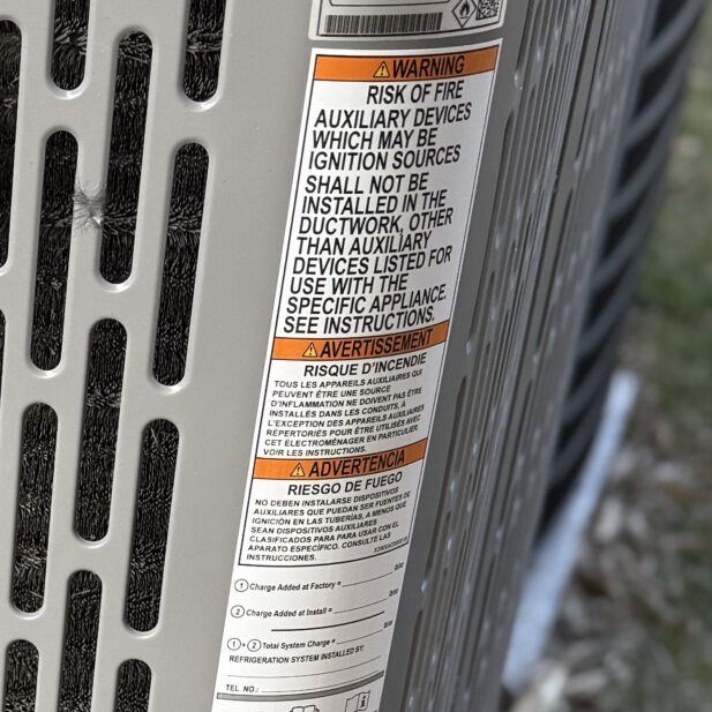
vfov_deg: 18.6
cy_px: 865
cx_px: -212
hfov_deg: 18.4
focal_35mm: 88
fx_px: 2048
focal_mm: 6.76
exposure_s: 1/368
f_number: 1.78
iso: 80
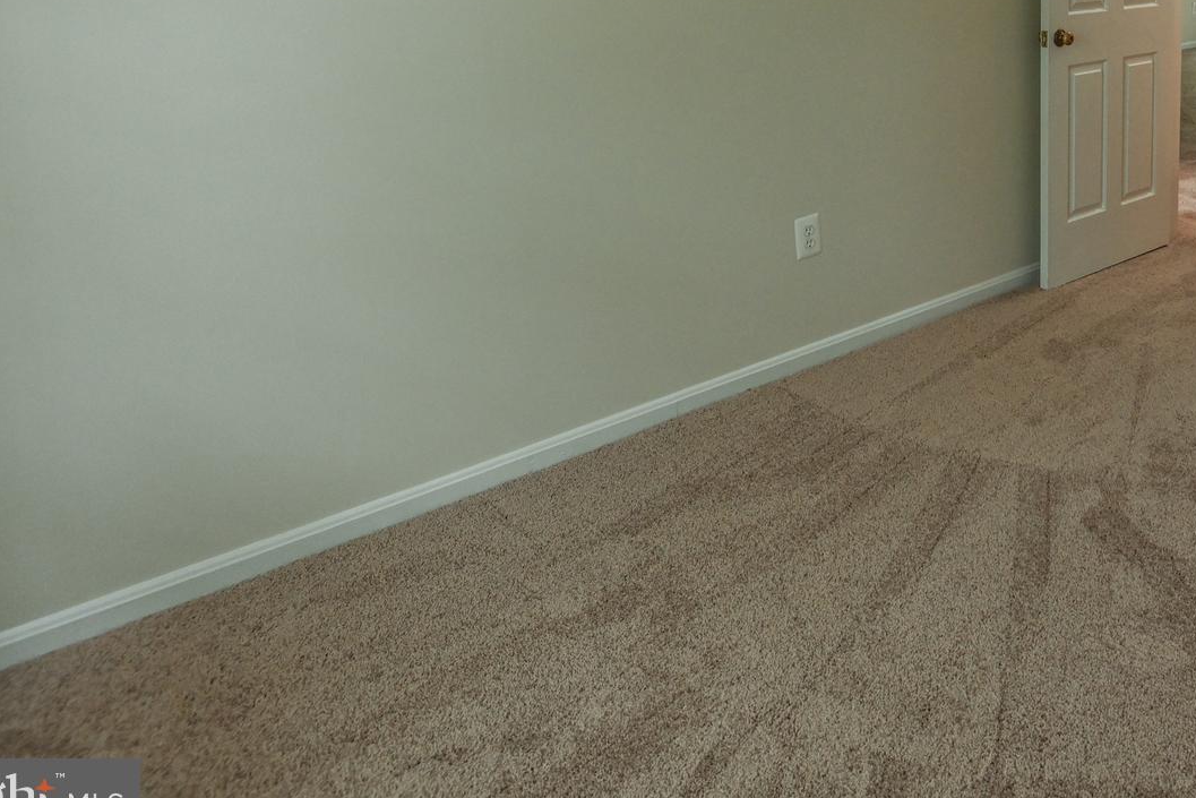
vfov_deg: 39.1
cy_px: 68
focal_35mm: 31
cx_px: 1048
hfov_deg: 53.7
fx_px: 1030
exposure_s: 1/125
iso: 1250
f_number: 4
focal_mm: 16
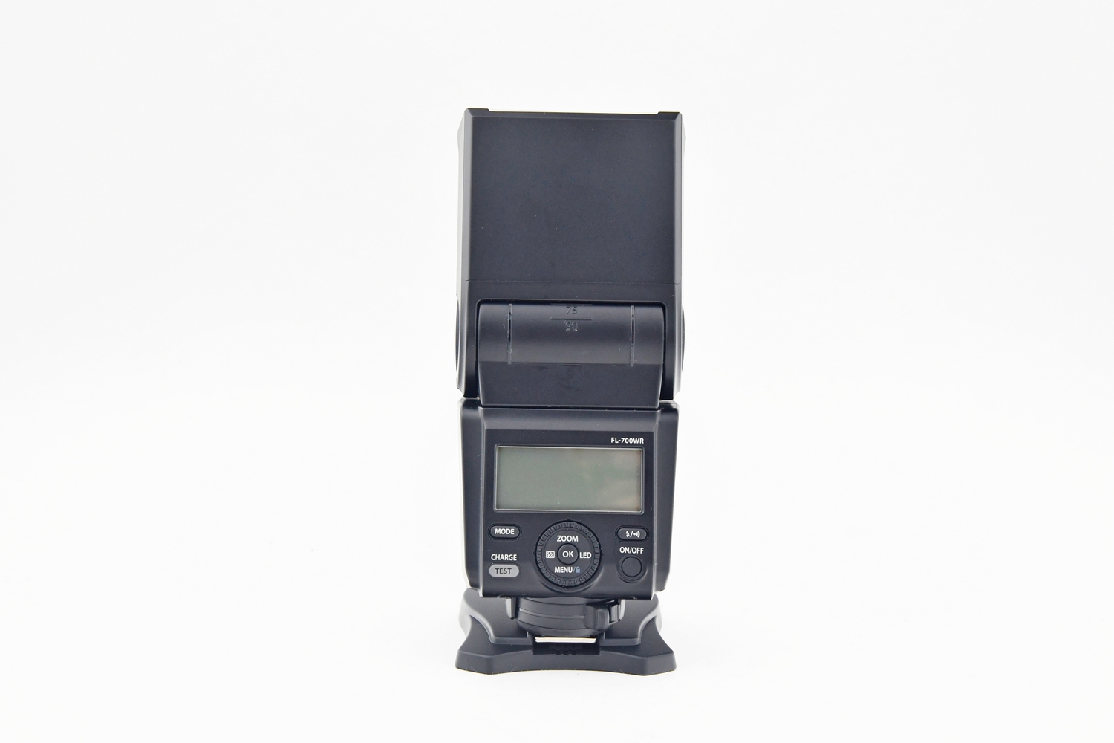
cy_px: 372
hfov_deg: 38.9
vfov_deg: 26.5
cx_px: 557
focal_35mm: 51
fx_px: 1578
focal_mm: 34
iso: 1000
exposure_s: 1/100
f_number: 8
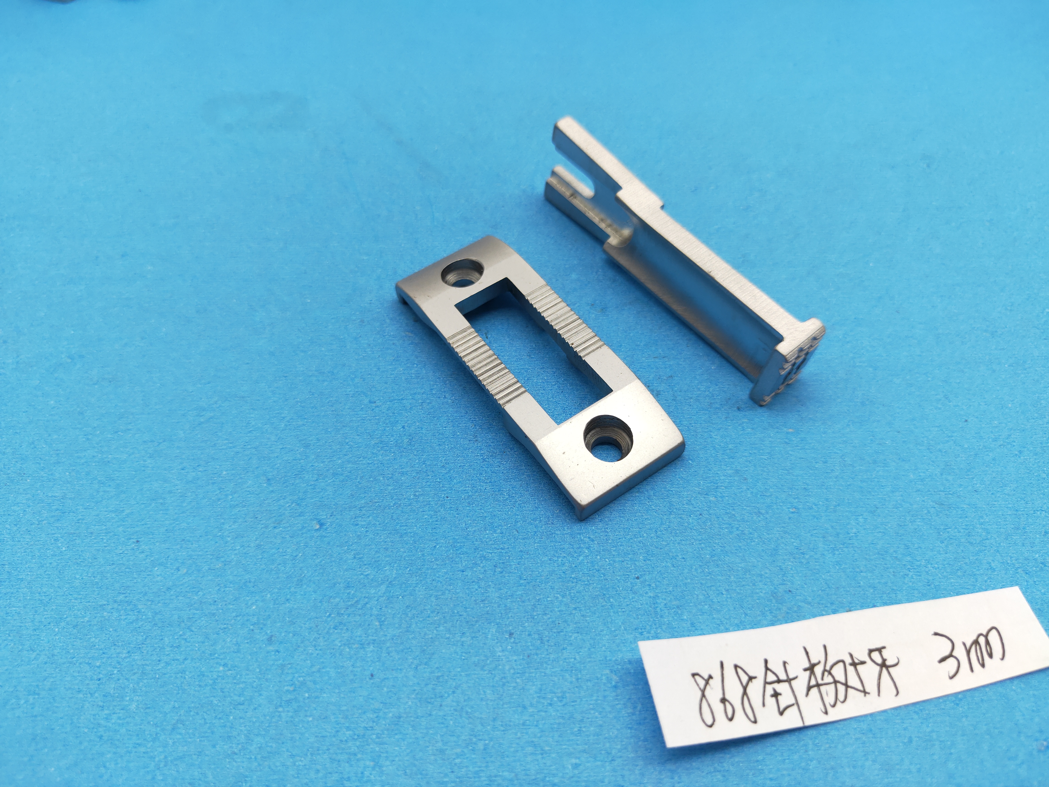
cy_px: 394
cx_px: 524
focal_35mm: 23
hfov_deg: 73.9
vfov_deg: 58.9
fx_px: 697
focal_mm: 3.97
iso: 119
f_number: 1.7
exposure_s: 1/60
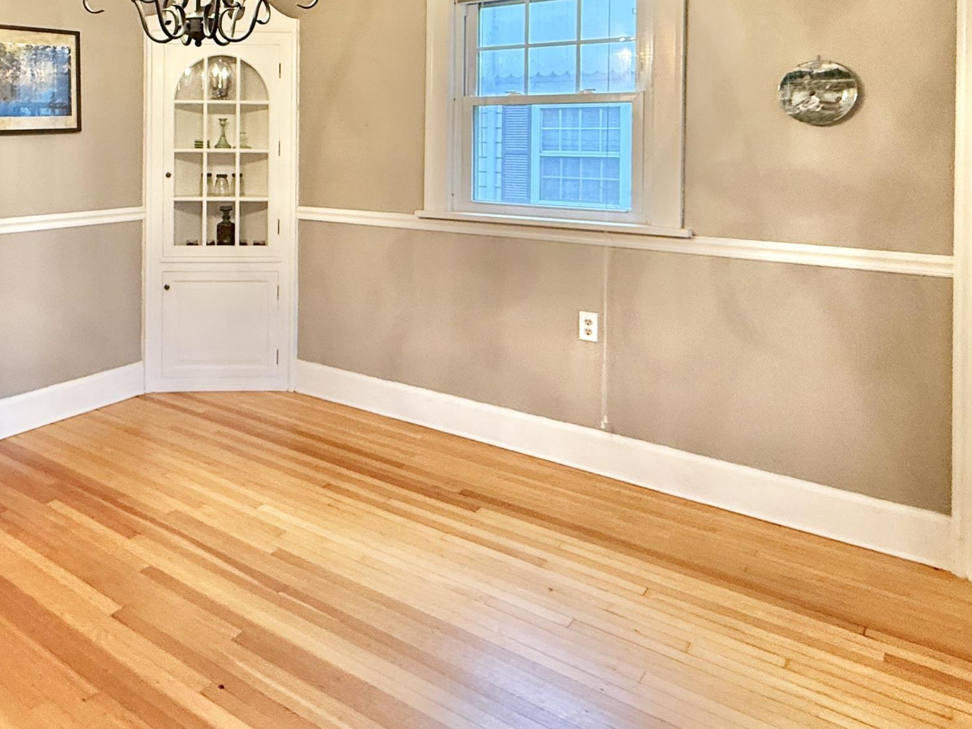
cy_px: 137
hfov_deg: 60.1
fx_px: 786
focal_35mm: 28
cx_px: 246
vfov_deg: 46.9
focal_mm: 2.22
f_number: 2.2
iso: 320
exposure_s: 1/60
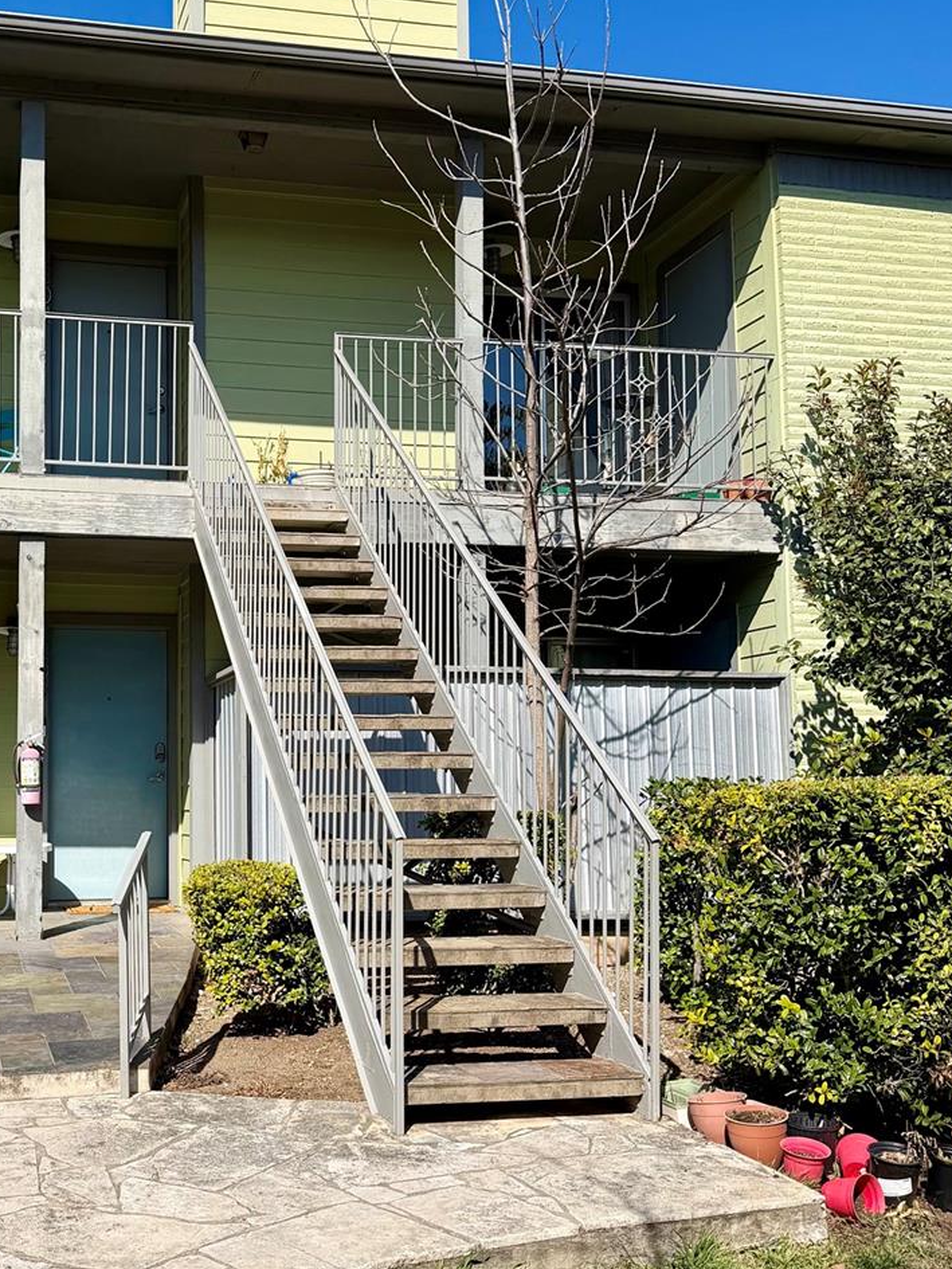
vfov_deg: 47.9
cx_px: 220
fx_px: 1430
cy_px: 649
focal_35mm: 39
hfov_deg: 35.9
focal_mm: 6.76
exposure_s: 1/6173
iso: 80
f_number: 1.78
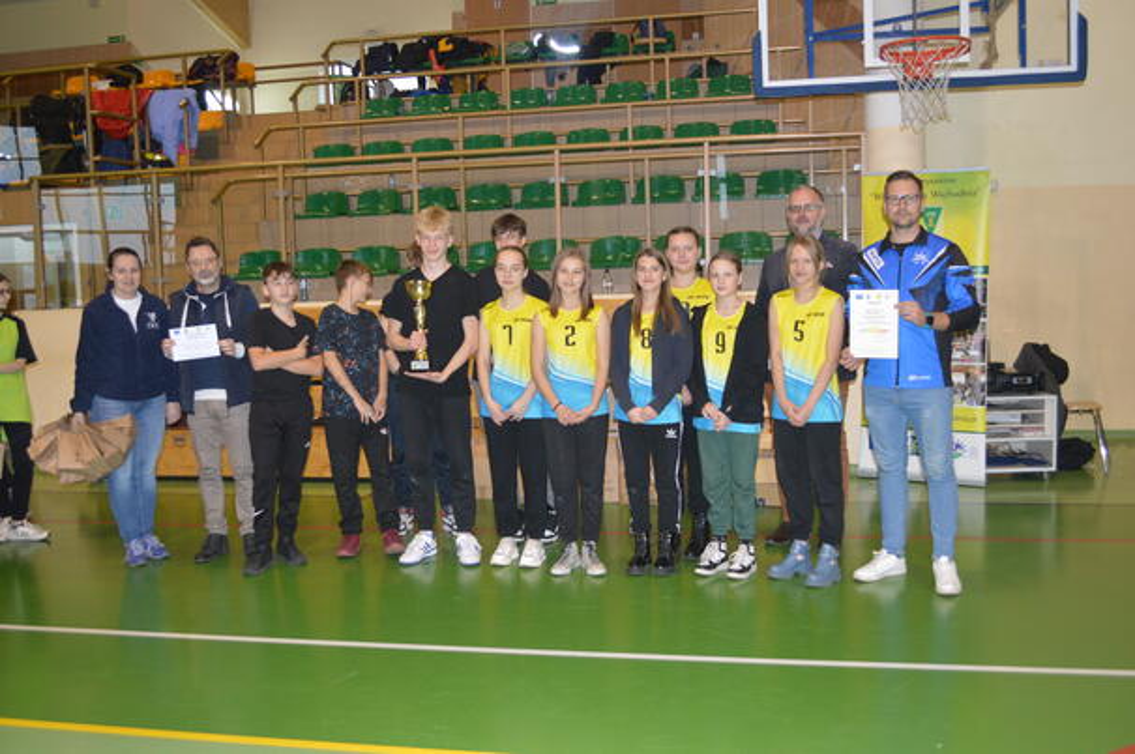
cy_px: 377
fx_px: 1134
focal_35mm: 36
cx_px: 568
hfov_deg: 53.2
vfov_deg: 36.8
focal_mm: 24
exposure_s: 1/60
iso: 720
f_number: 4
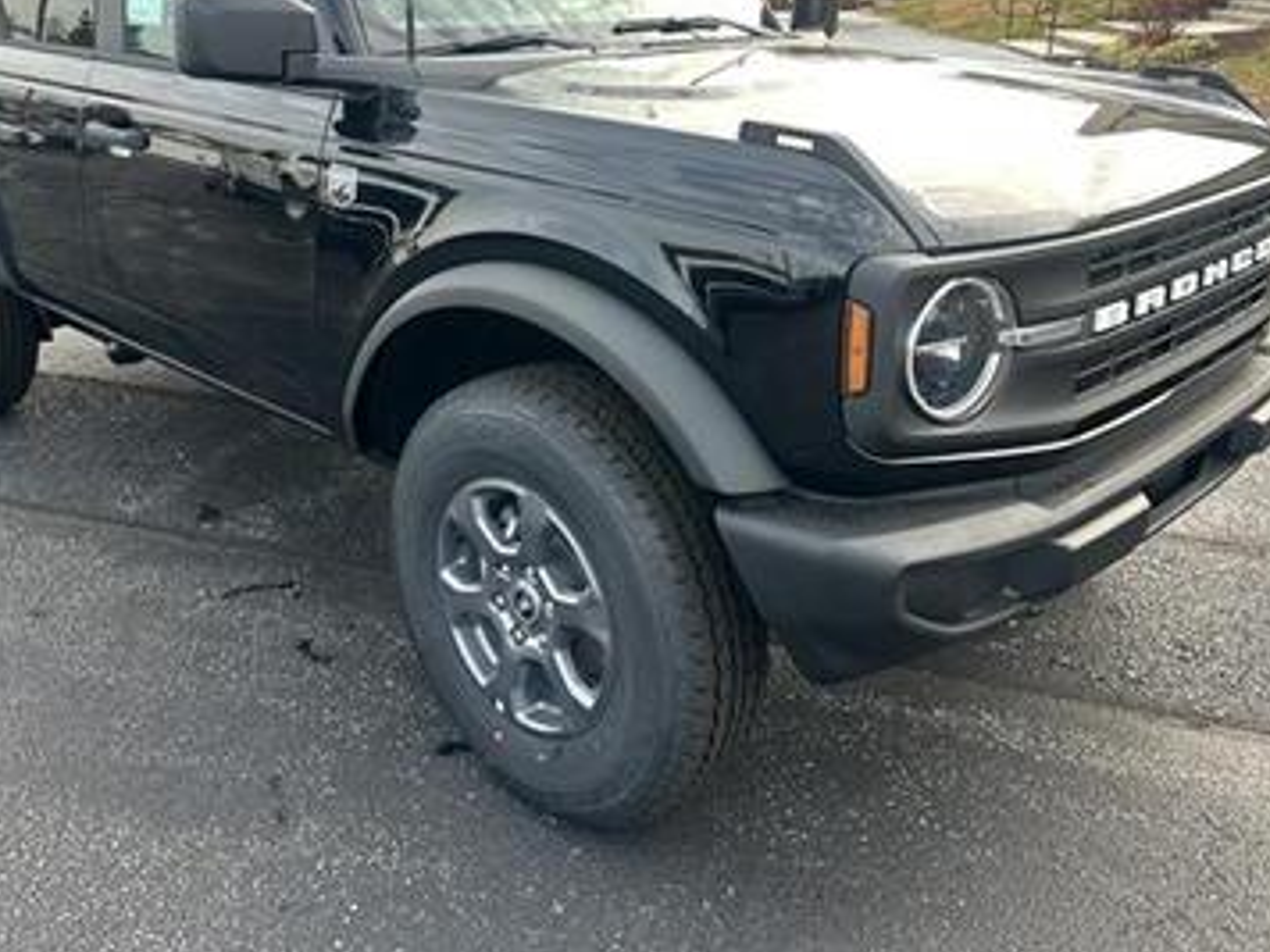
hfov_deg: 53.8
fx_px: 1247
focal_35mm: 34
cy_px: 289
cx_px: 553
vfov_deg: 41.1
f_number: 1.78
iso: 80
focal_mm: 6.86
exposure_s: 1/231
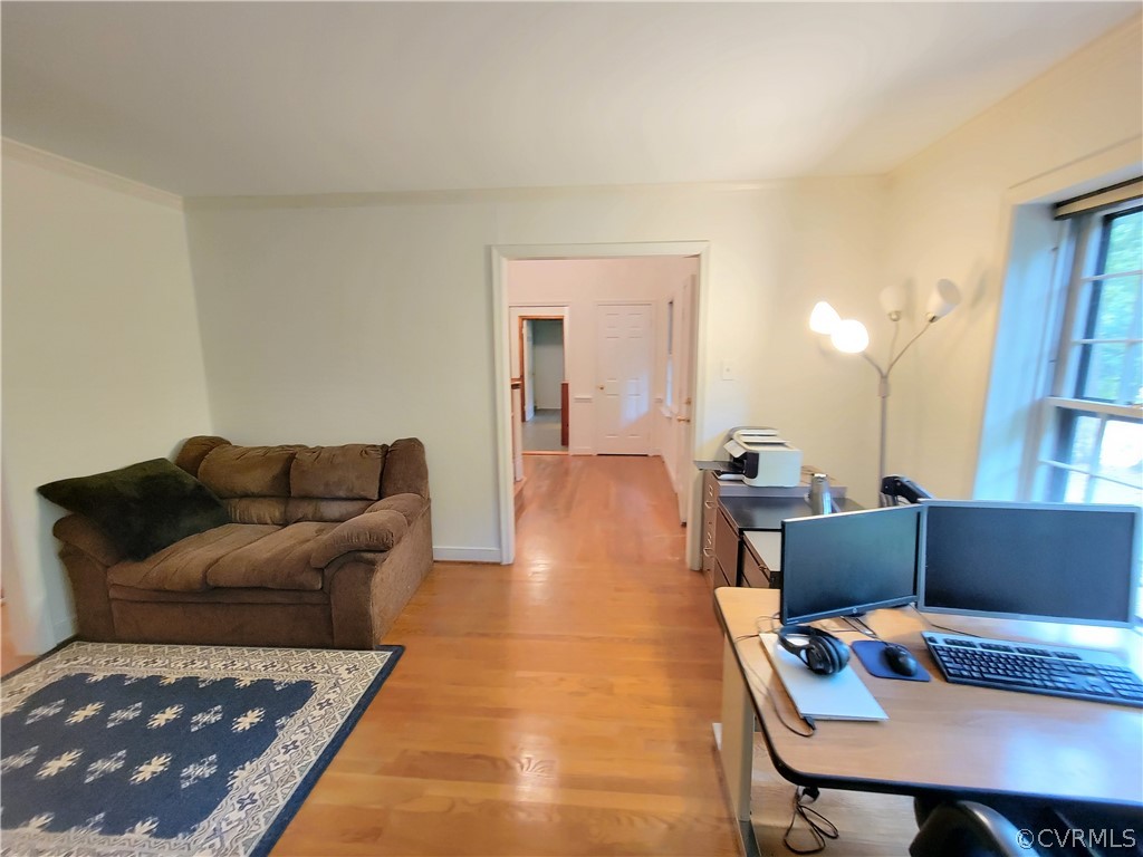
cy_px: 428
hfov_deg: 106.2
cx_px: 572
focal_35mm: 13
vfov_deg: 89.9
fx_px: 429
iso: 800
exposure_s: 1/24
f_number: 2.2
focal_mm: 2.2
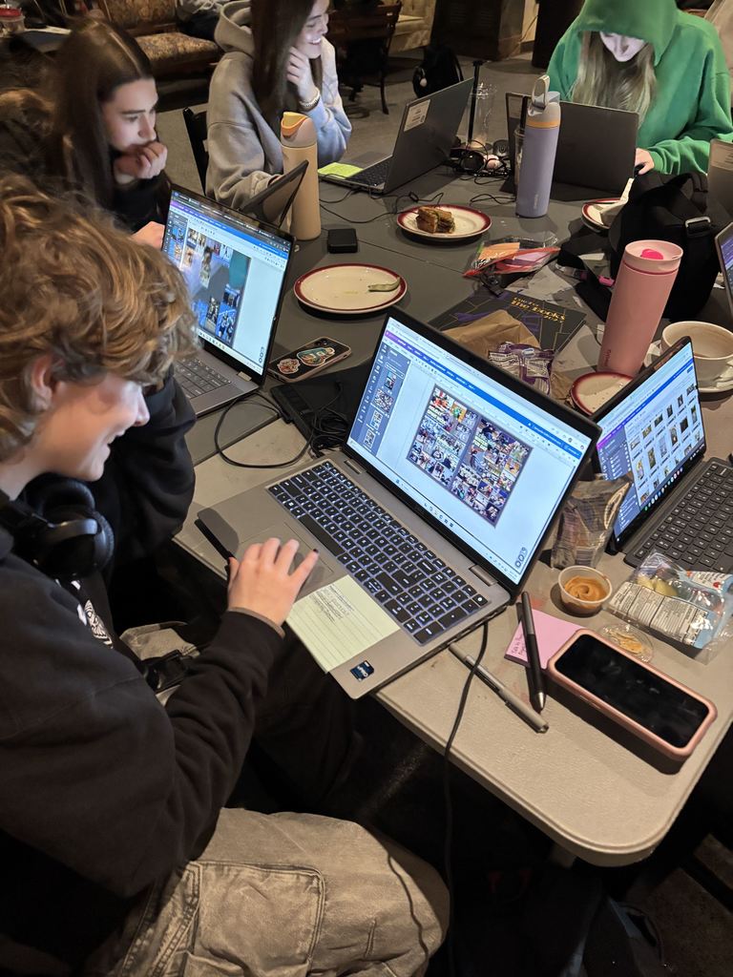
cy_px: 488
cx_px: 366
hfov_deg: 53.1
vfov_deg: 67.3
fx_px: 734
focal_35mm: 26
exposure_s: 1/30
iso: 500
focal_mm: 5.96
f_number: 1.6
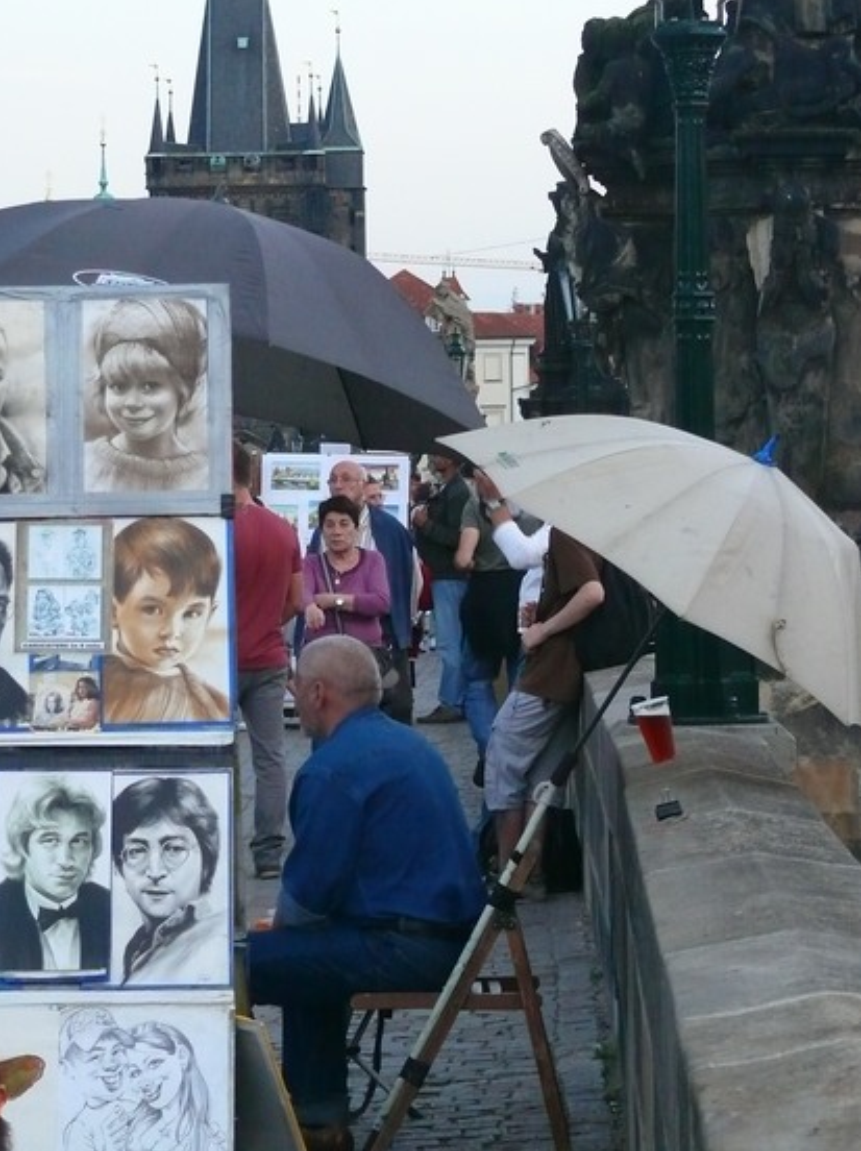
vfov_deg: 14.1
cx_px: 377
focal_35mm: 140
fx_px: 4650
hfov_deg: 10.6
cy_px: 665
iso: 400
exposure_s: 1/50
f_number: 3.2
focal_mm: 21.8
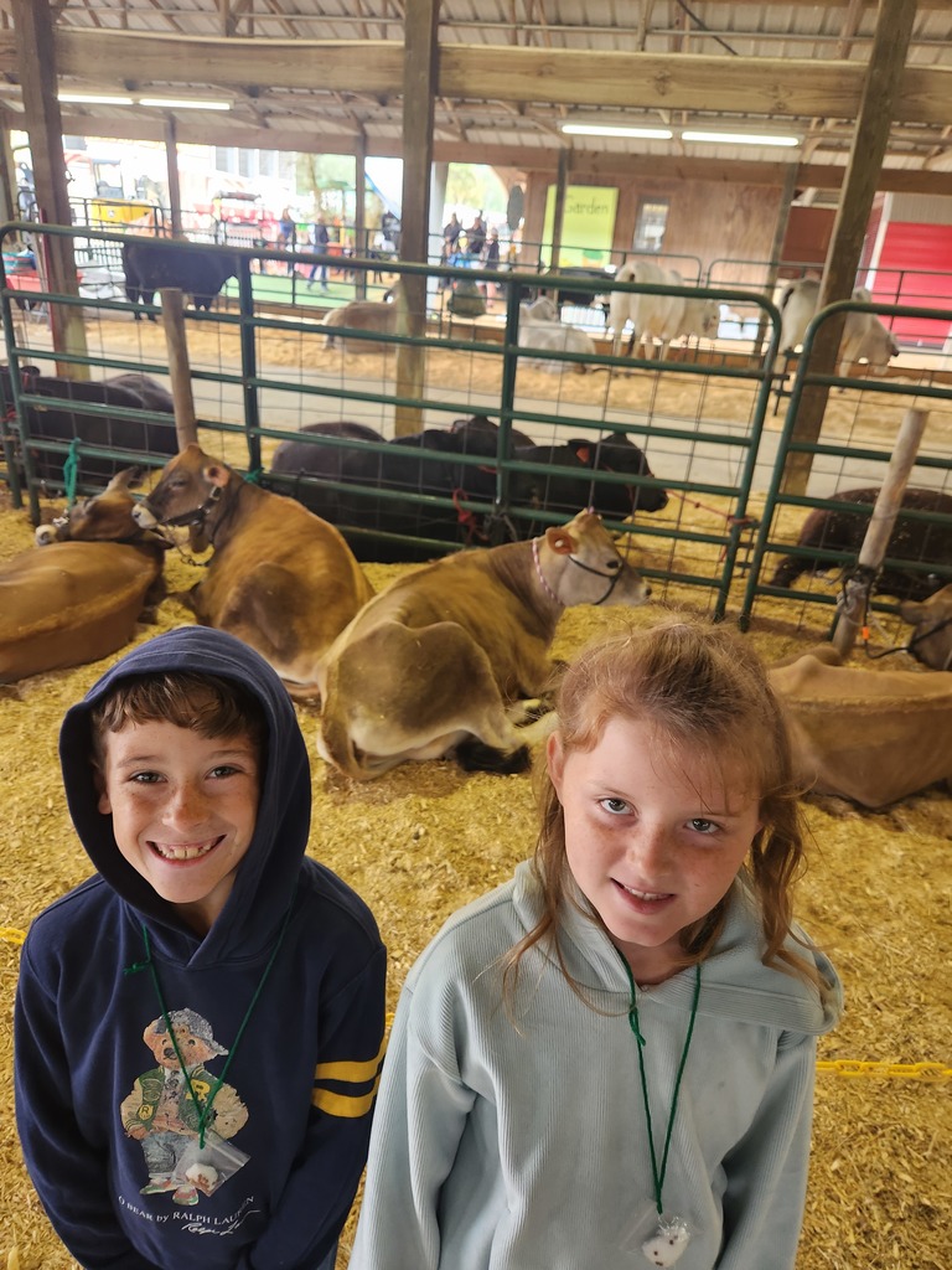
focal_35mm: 23
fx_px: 843
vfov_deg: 73.9
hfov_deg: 58.9
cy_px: 635
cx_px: 476
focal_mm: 5.4
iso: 250
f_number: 1.8
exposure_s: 1/120
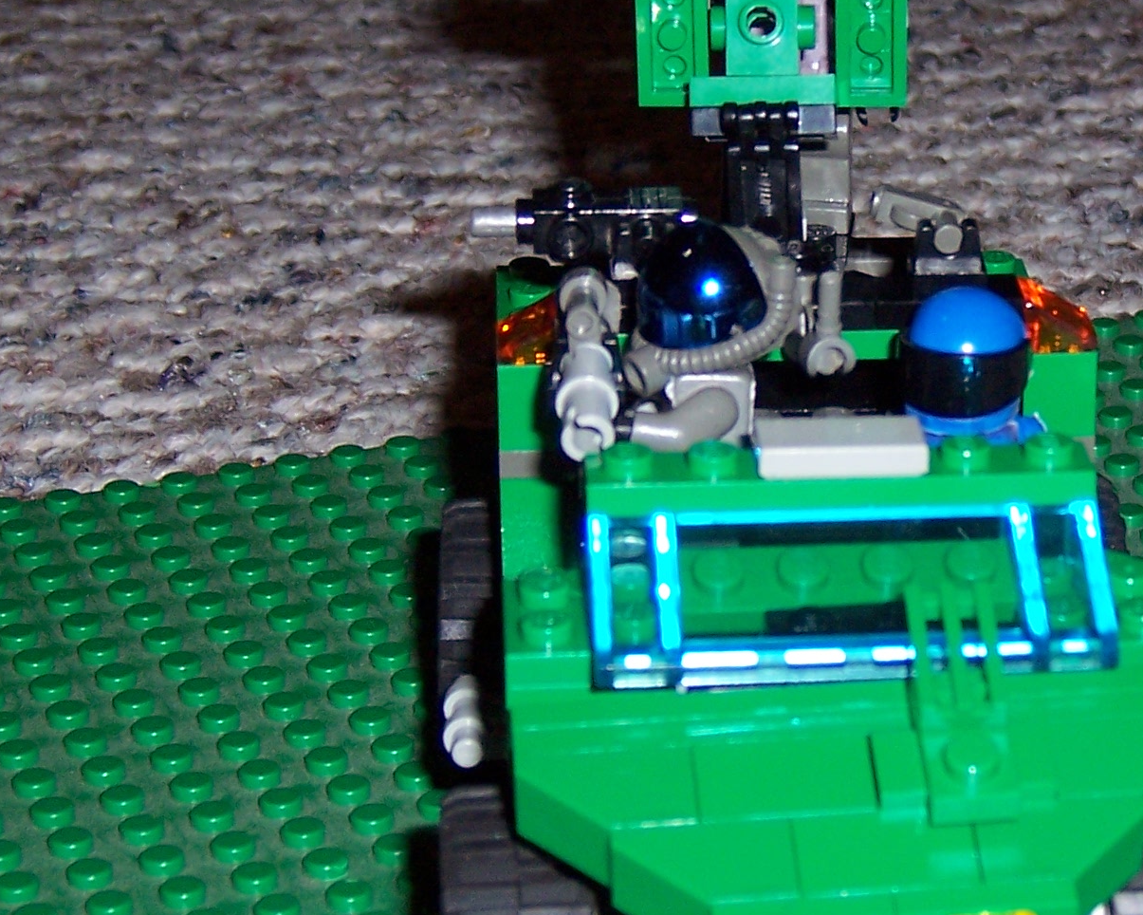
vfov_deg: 13.8
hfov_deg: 17.1
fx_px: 3789
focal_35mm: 112
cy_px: 420
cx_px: 861
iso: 140
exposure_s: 1/90
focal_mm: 10
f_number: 4
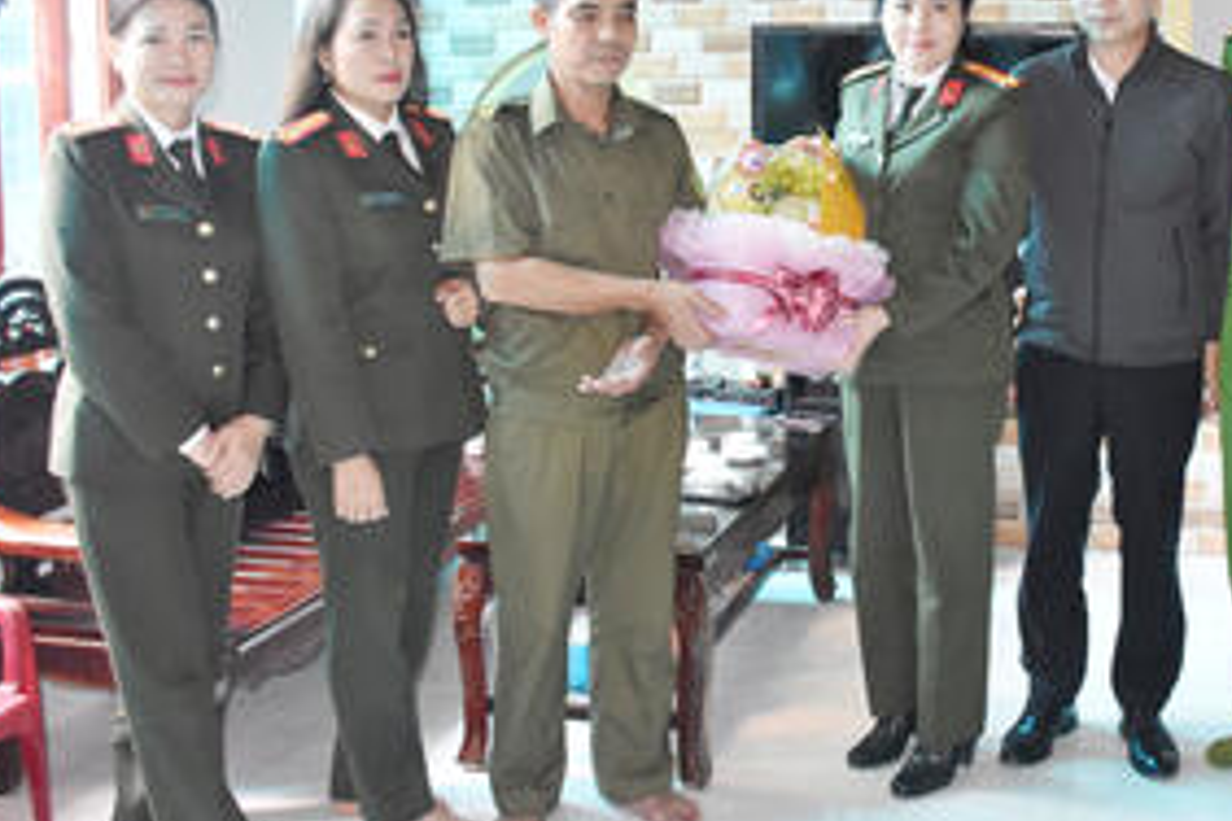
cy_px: 227
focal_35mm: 46
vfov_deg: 28.9
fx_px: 1574
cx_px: 913
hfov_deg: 41.6
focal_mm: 18
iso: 1600
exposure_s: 1/160
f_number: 5.6
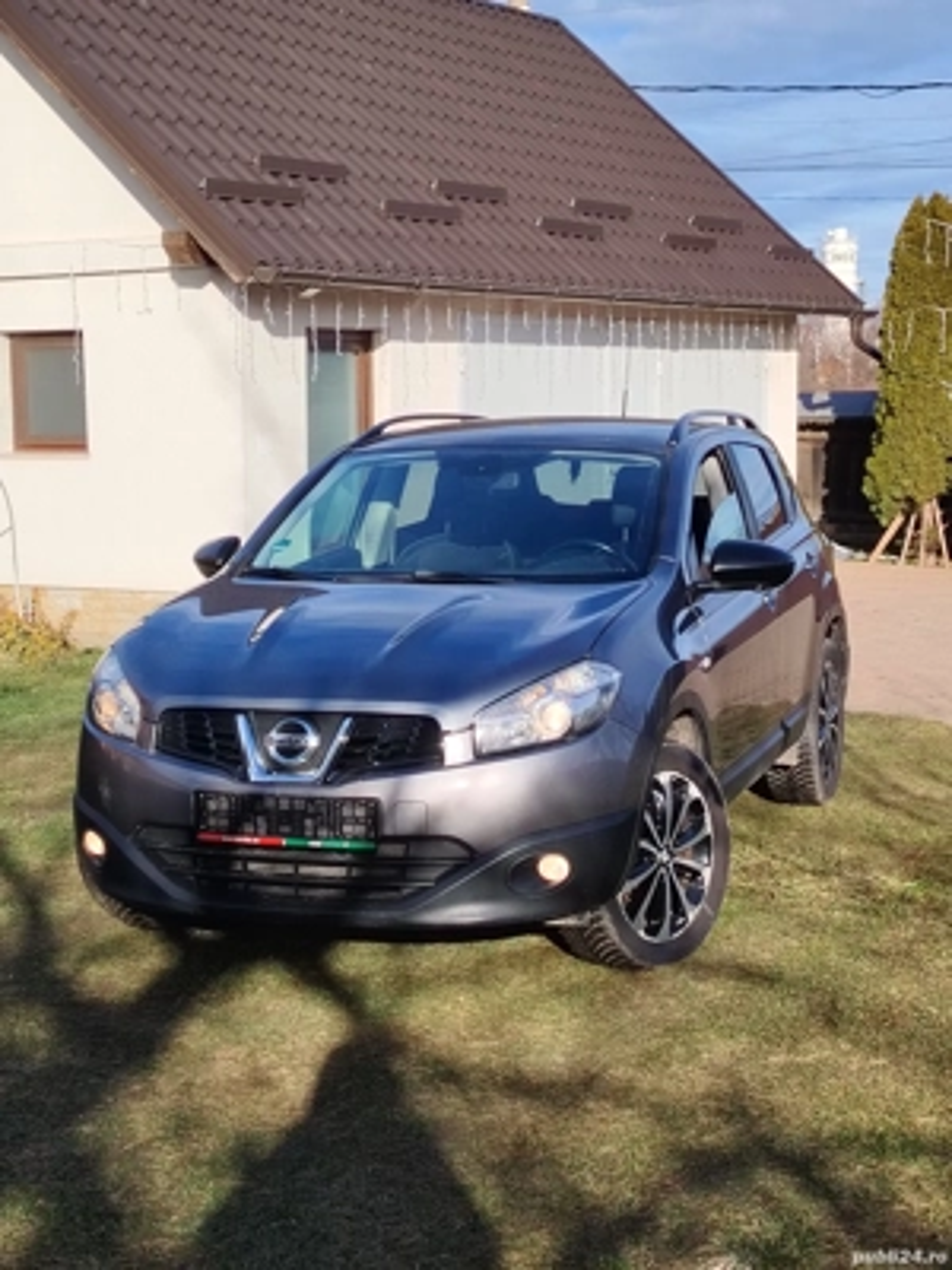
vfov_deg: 32.2
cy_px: 635
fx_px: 2200
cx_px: 476
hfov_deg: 24.4
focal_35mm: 60
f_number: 1.75
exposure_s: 1/1340
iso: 100
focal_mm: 5.25
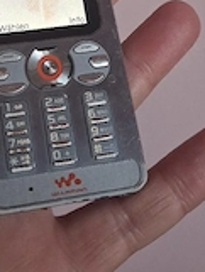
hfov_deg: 21.8
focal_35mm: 67
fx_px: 528
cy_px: -35
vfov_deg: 26.4
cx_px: 54
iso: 320
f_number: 1.8
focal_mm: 4
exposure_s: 1/100
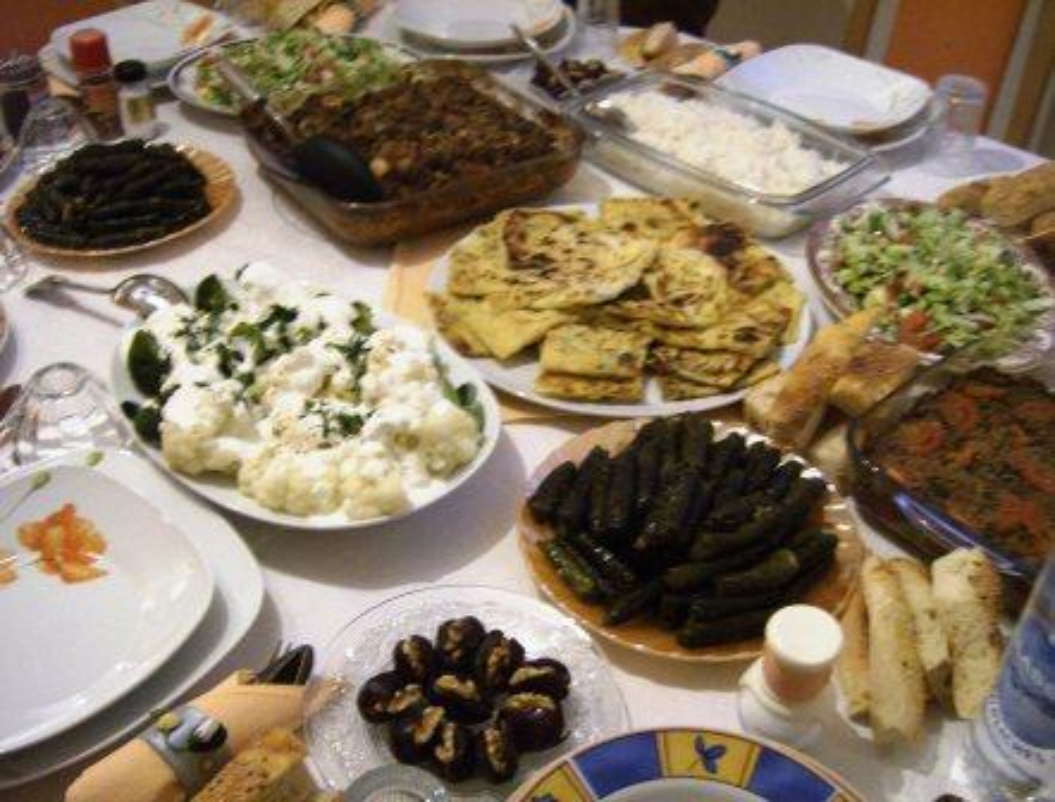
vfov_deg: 40.0
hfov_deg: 51.1
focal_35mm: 36
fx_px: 1103
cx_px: 528
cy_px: 401
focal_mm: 6
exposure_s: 1/10.8
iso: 200
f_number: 2.8
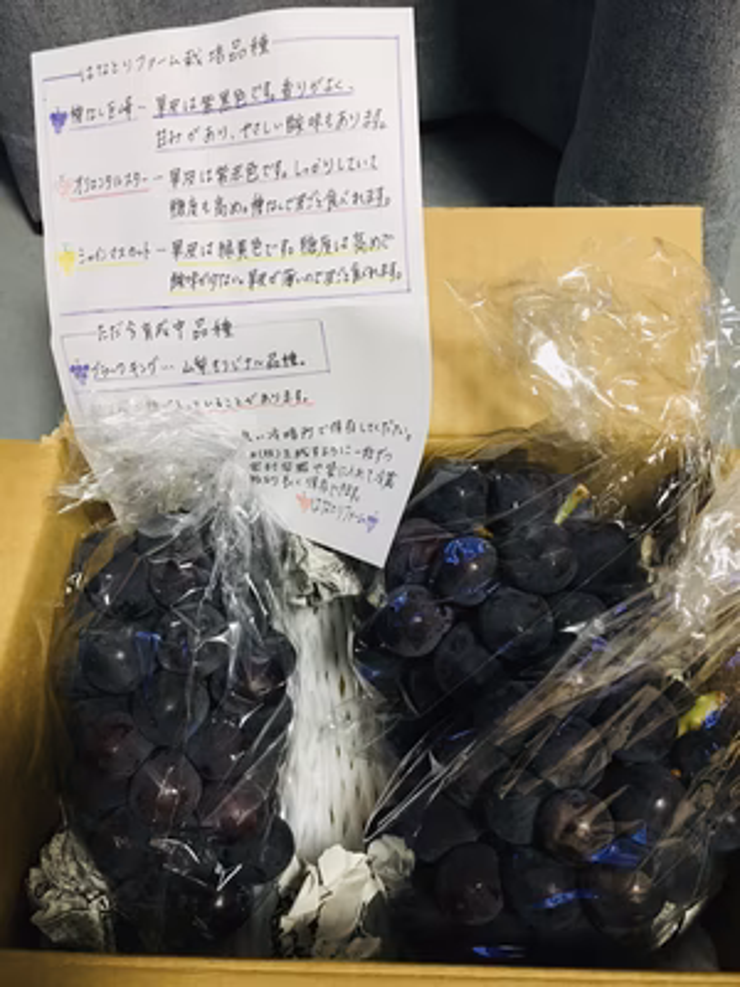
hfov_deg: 48.2
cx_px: 370
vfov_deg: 61.7
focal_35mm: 29
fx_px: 827
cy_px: 494
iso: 160
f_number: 2.2
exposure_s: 1/30
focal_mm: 4.15
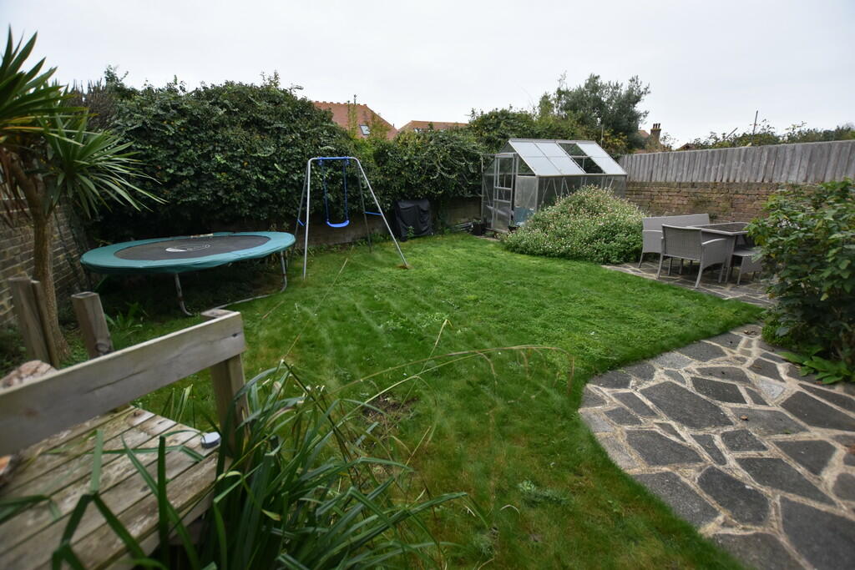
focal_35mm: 15
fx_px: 356
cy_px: 285
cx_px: 428
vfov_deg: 77.3
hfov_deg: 100.4
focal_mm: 10
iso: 560
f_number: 3.5
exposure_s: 1/250
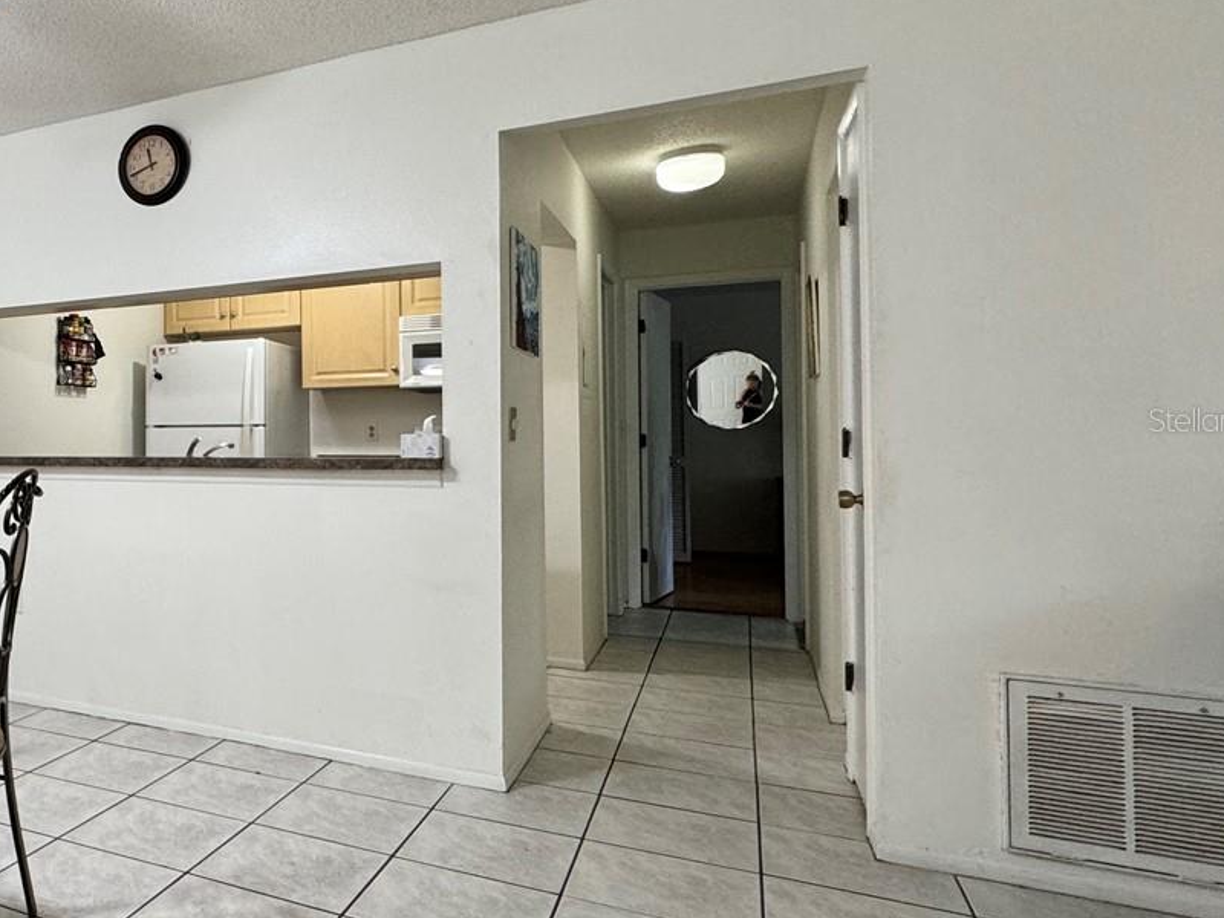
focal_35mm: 28
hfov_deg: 53.4
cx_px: 69
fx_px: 990
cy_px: 419
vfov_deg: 49.7
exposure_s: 1/120
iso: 200
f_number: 2.2
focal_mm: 2.22
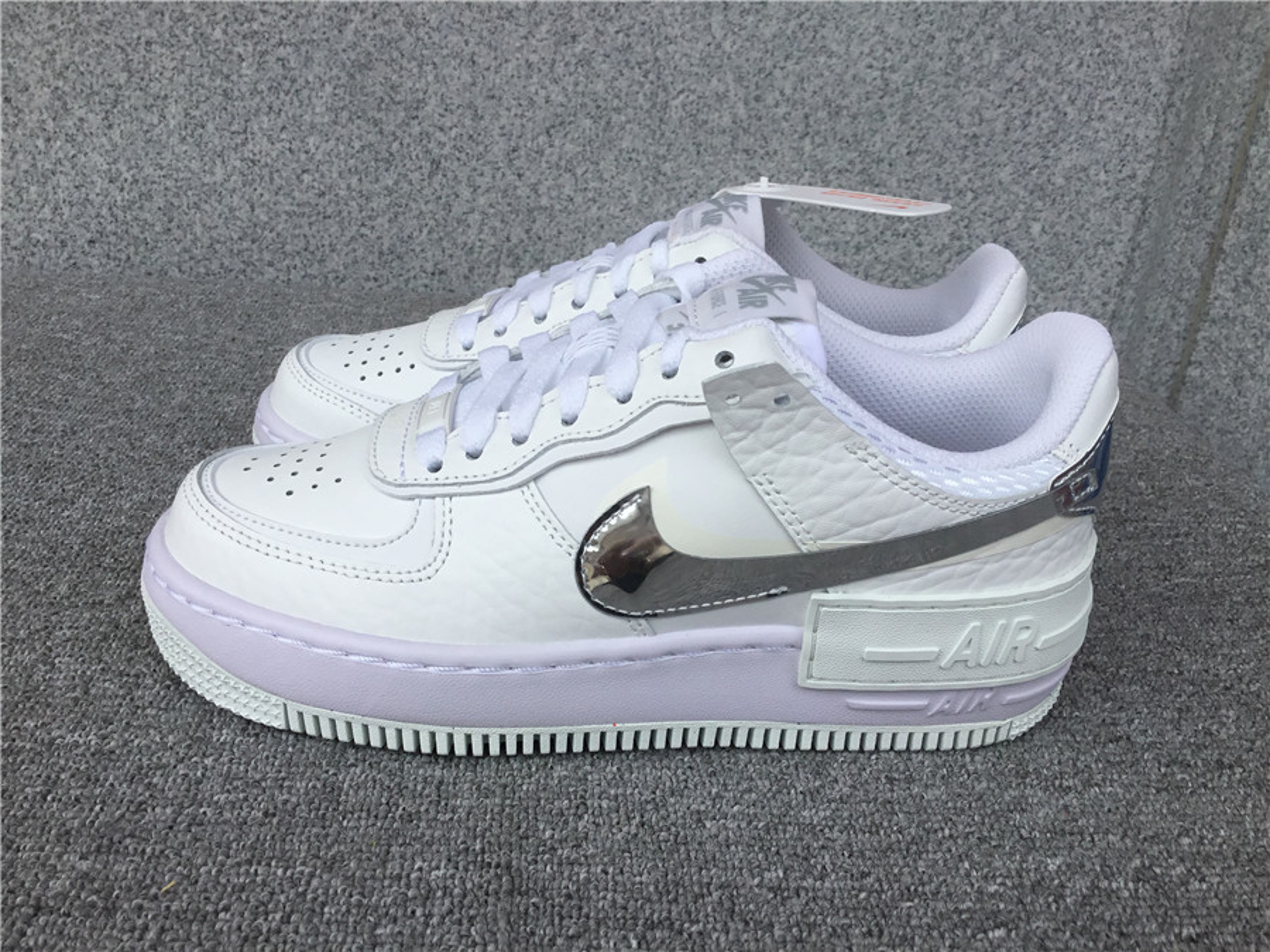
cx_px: 635
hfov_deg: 58.4
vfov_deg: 45.4
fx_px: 1137
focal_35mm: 31
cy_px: 476
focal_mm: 3.3
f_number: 2.4
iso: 25
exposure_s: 1/413
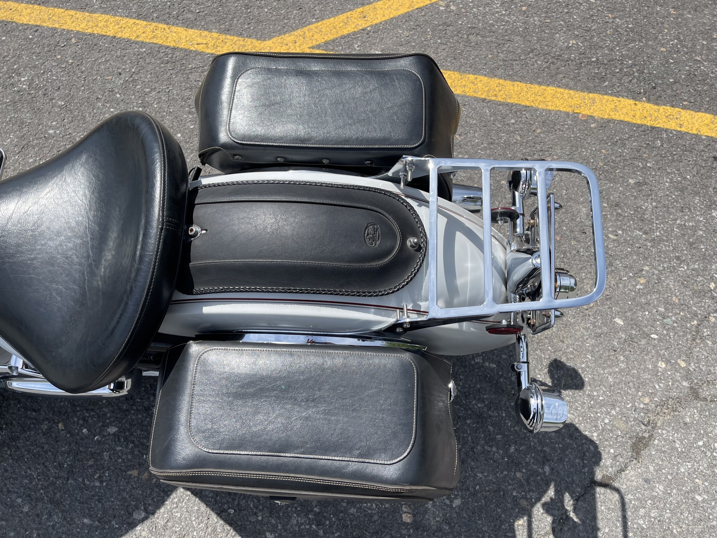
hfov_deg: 67.3
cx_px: 358
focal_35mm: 26
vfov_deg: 53.1
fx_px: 539
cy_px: 269
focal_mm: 5.1
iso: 32
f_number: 1.6
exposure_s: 1/3922
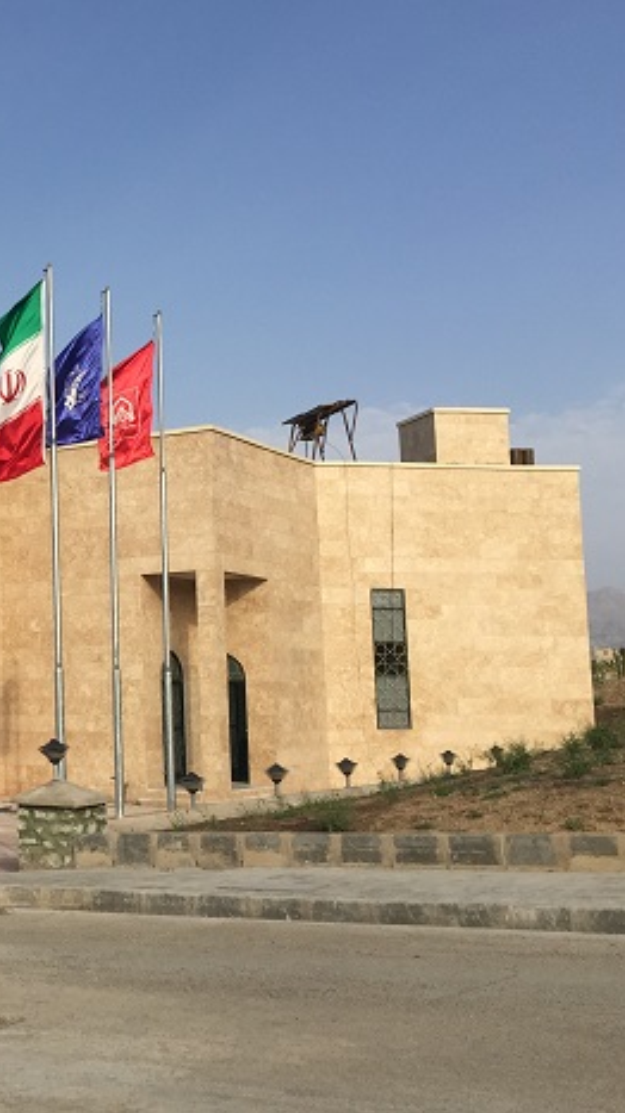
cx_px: -98
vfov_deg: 46.4
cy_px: 537
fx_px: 1299
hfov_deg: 24.8
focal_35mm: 44
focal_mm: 4.15
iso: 32
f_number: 2.2
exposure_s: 1/2326
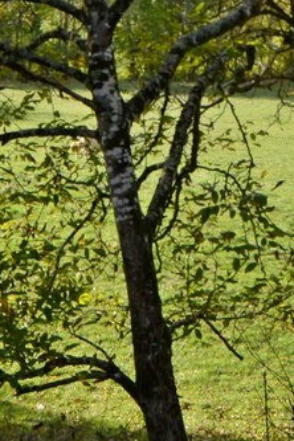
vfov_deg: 23.3
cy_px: -66
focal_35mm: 81
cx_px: 237
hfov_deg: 16.7
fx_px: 992
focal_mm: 10
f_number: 5.6
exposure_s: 1/125
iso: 100
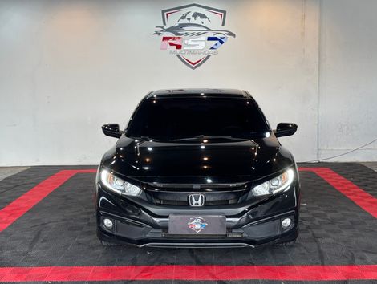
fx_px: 567
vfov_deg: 28.1
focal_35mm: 52
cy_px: 142
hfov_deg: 36.8
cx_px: 188
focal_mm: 5.96
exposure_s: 1/139
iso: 25
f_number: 1.6
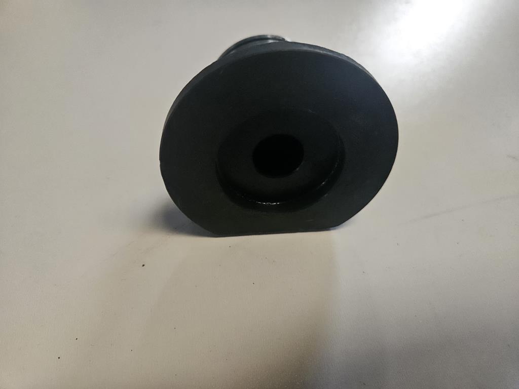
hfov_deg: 73.9
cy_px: 194
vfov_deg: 58.9
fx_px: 345
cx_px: 260
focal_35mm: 23
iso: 640
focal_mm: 5.4
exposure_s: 1/142
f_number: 1.8
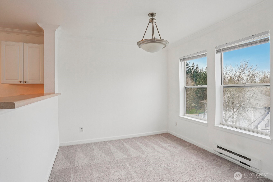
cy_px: 91
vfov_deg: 70.4
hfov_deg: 93.3
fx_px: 129
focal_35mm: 17
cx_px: 136
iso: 400
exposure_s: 1/60
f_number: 8
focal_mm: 17
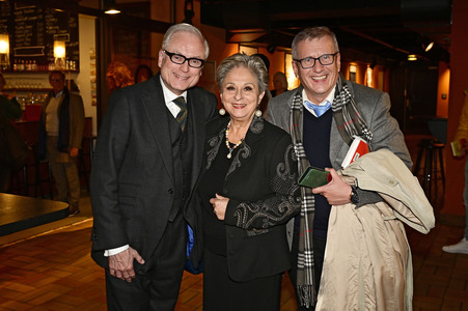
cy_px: 156
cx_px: 234
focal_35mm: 36
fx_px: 468
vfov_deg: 36.8
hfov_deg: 53.2
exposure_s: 1/200
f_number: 5
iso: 2500
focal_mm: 36
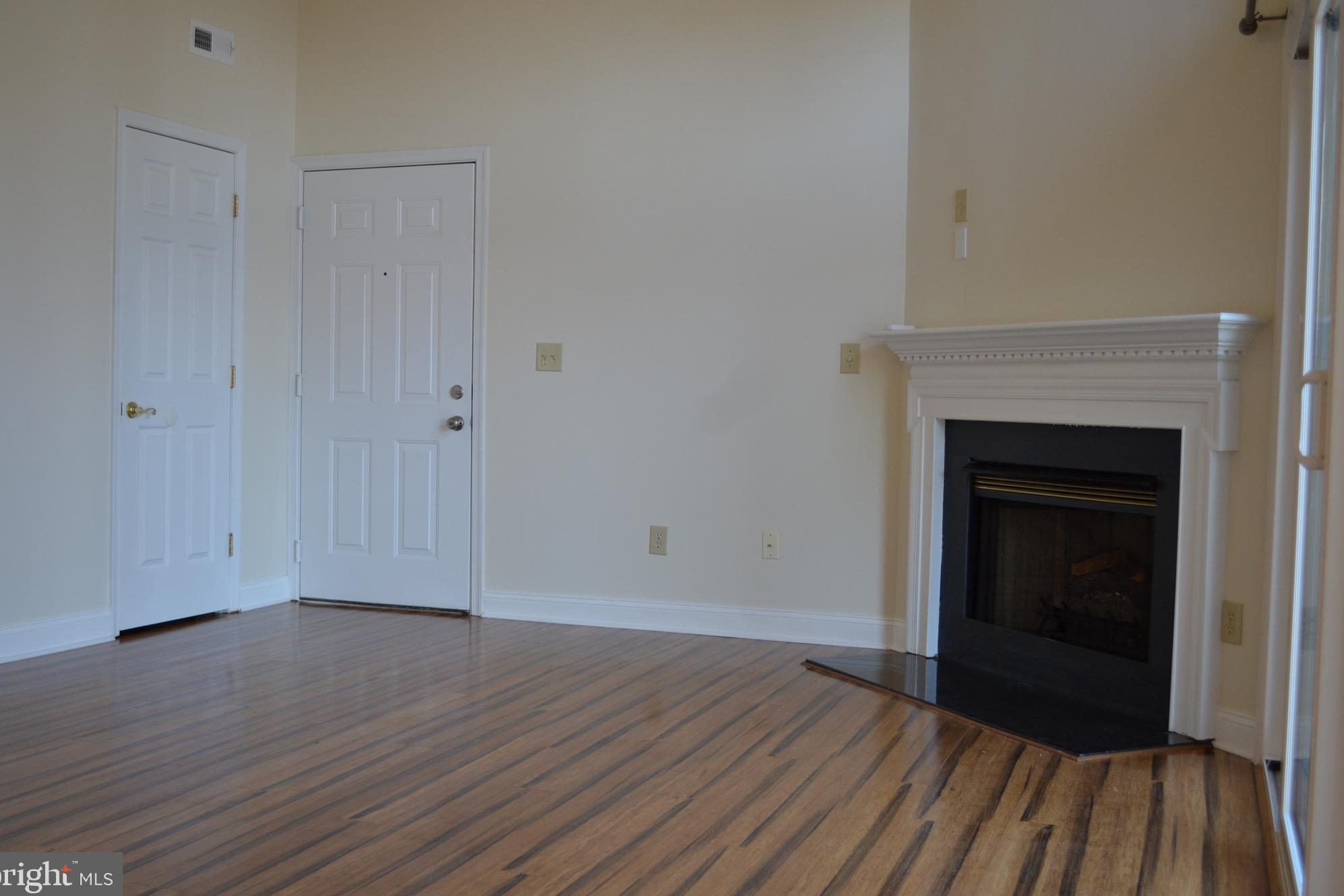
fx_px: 1381
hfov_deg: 51.9
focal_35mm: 37
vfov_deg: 35.9
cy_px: 441
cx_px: 664
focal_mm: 24
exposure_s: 1/30
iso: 400
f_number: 4
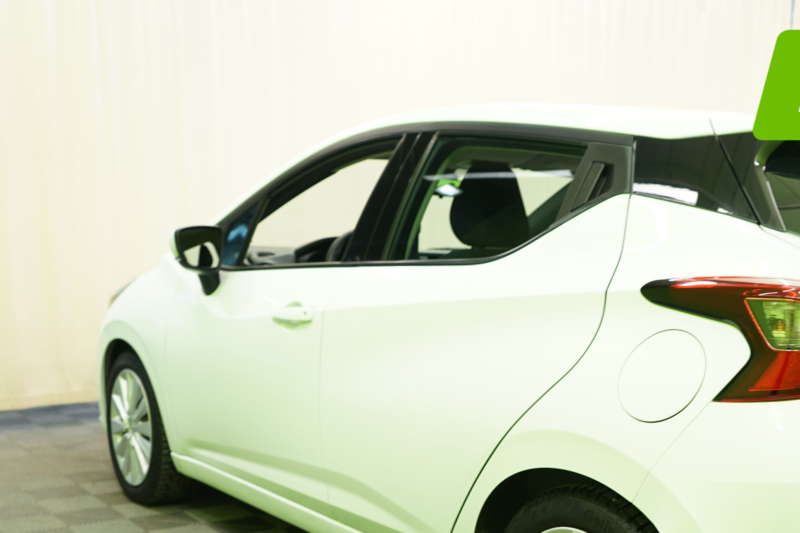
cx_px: 591
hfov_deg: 42.4
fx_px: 1000
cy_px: 417
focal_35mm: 45
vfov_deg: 29.3
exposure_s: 1/13
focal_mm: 28
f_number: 4
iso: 200
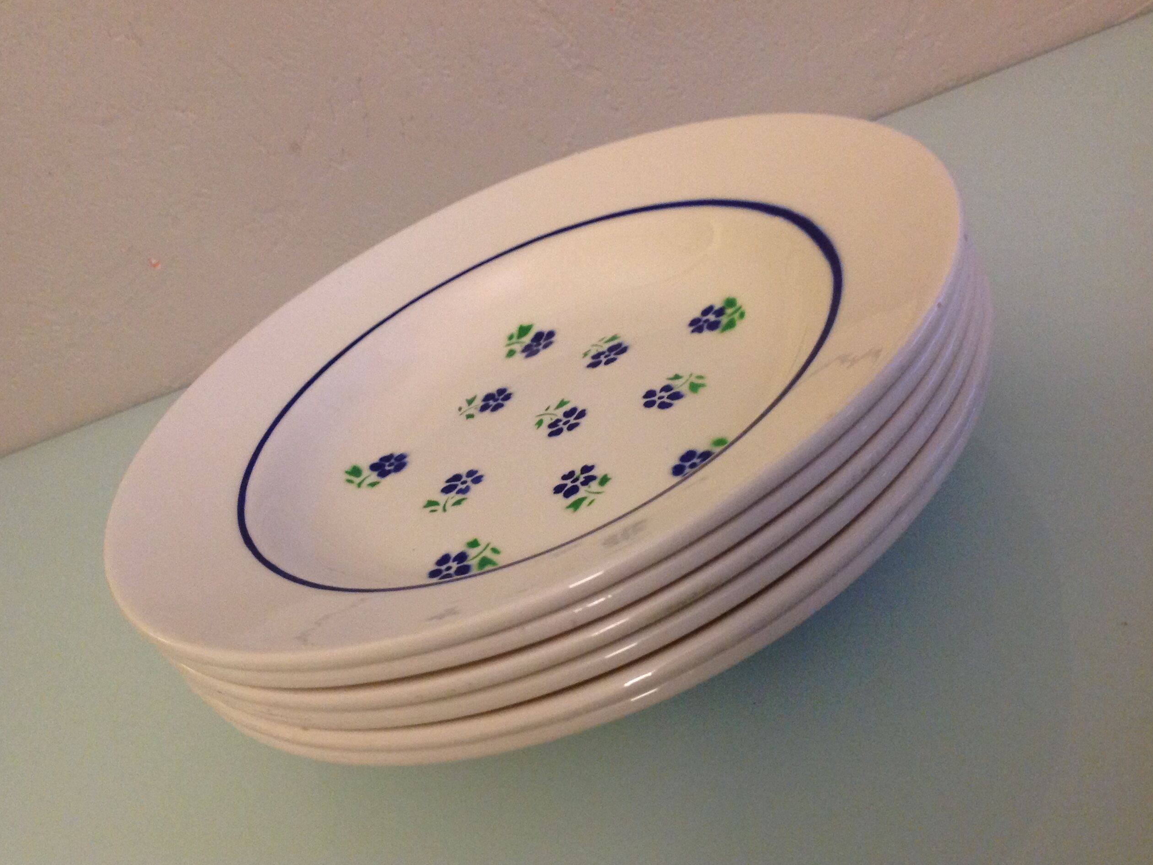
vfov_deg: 39.7
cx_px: 564
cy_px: 432
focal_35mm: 36
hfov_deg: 51.4
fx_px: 1199
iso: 320
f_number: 2.4
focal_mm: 4.28
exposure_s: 1/17
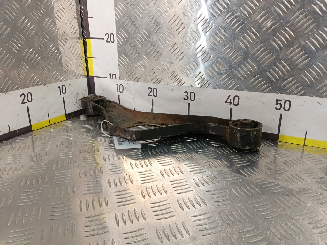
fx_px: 217
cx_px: 164
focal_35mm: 23
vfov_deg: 58.9
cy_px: 122
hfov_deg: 73.9
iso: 106
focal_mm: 4.11
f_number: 1.6
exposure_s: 1/100
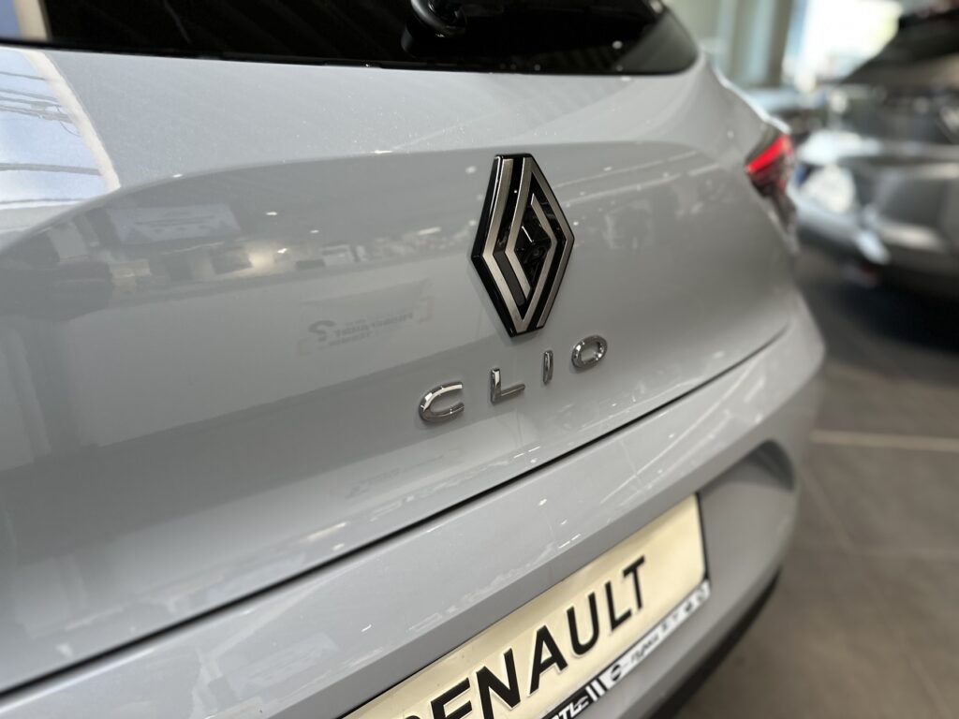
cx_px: 480
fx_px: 665
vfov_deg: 56.8
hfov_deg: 71.6
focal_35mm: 24
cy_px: 360
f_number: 1.78
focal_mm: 6.86
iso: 64
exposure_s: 1/71
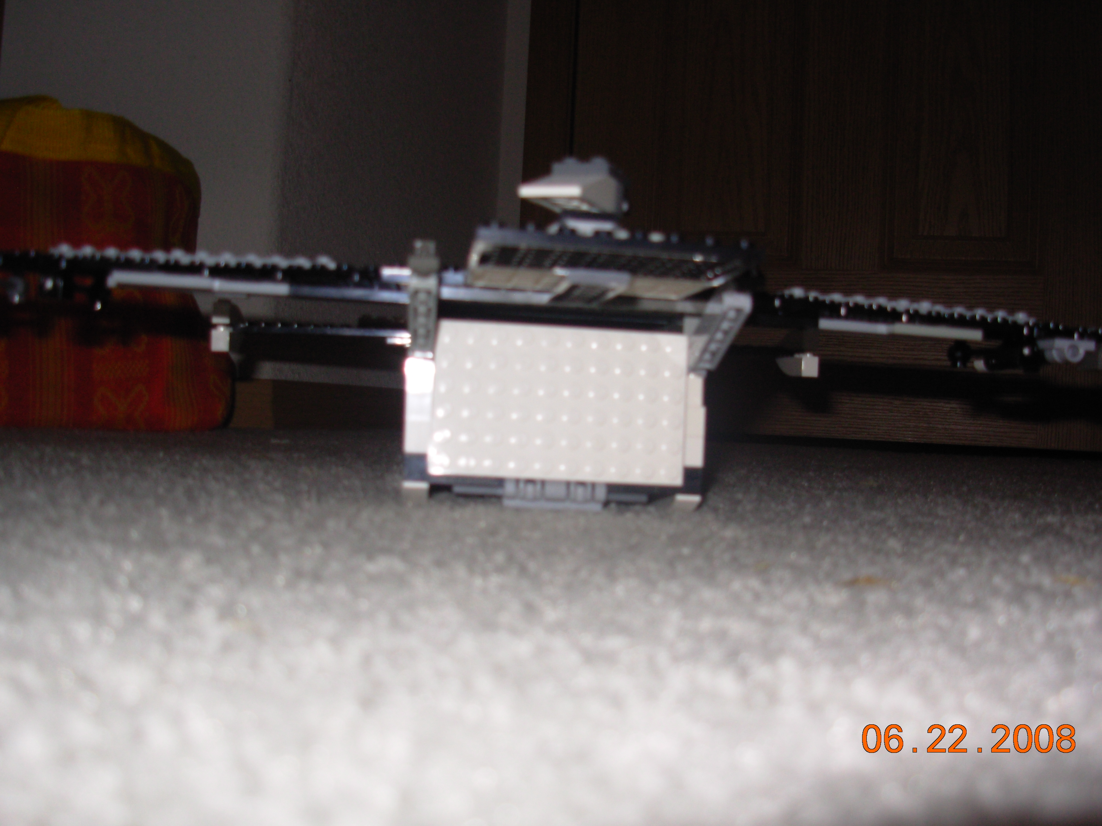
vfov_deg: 37.7
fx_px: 1210
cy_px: 413
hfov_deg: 49.0
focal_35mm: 38
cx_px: 551
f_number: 2.9
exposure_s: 1/32
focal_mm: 6.3
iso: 50
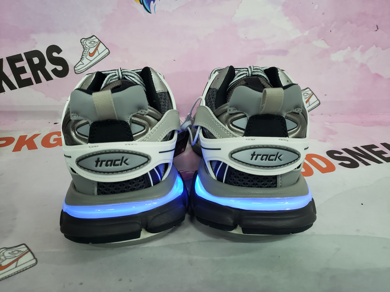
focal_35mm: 26
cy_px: 146
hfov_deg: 67.3
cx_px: 195
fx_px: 293
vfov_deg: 53.1
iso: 320
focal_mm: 4.3
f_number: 1.5
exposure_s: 1/100
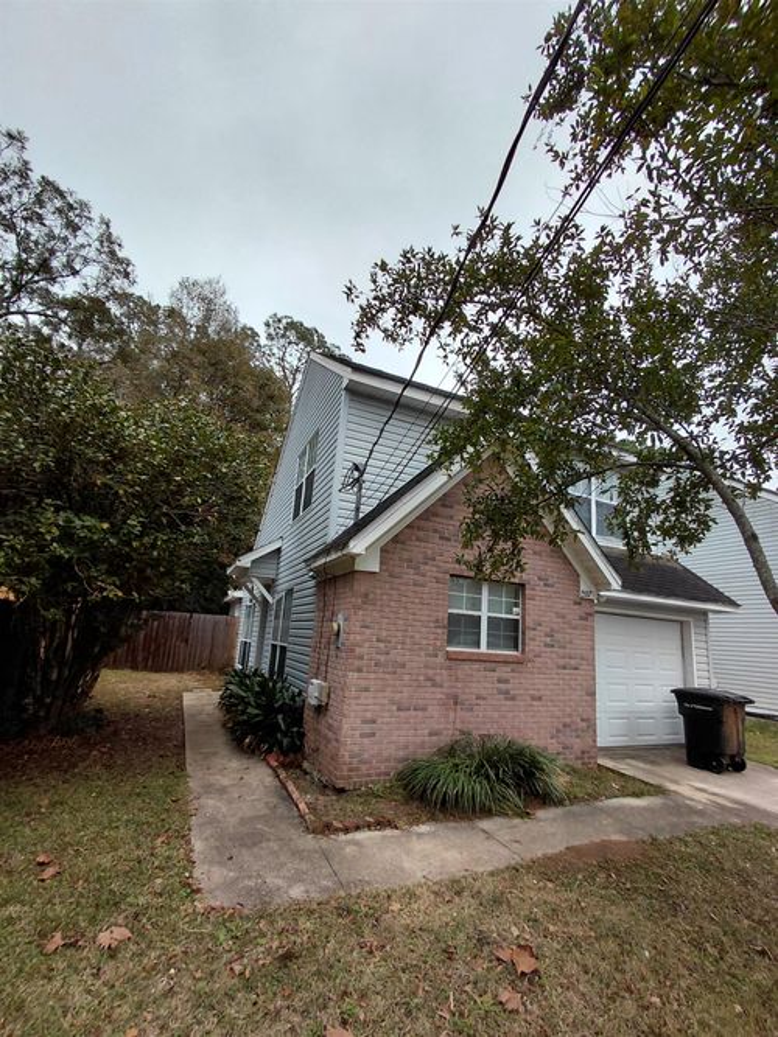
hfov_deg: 78.1
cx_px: 389
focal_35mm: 16
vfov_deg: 94.5
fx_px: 480
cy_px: 518
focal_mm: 1.64
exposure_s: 1/787
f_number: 2.2
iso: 40
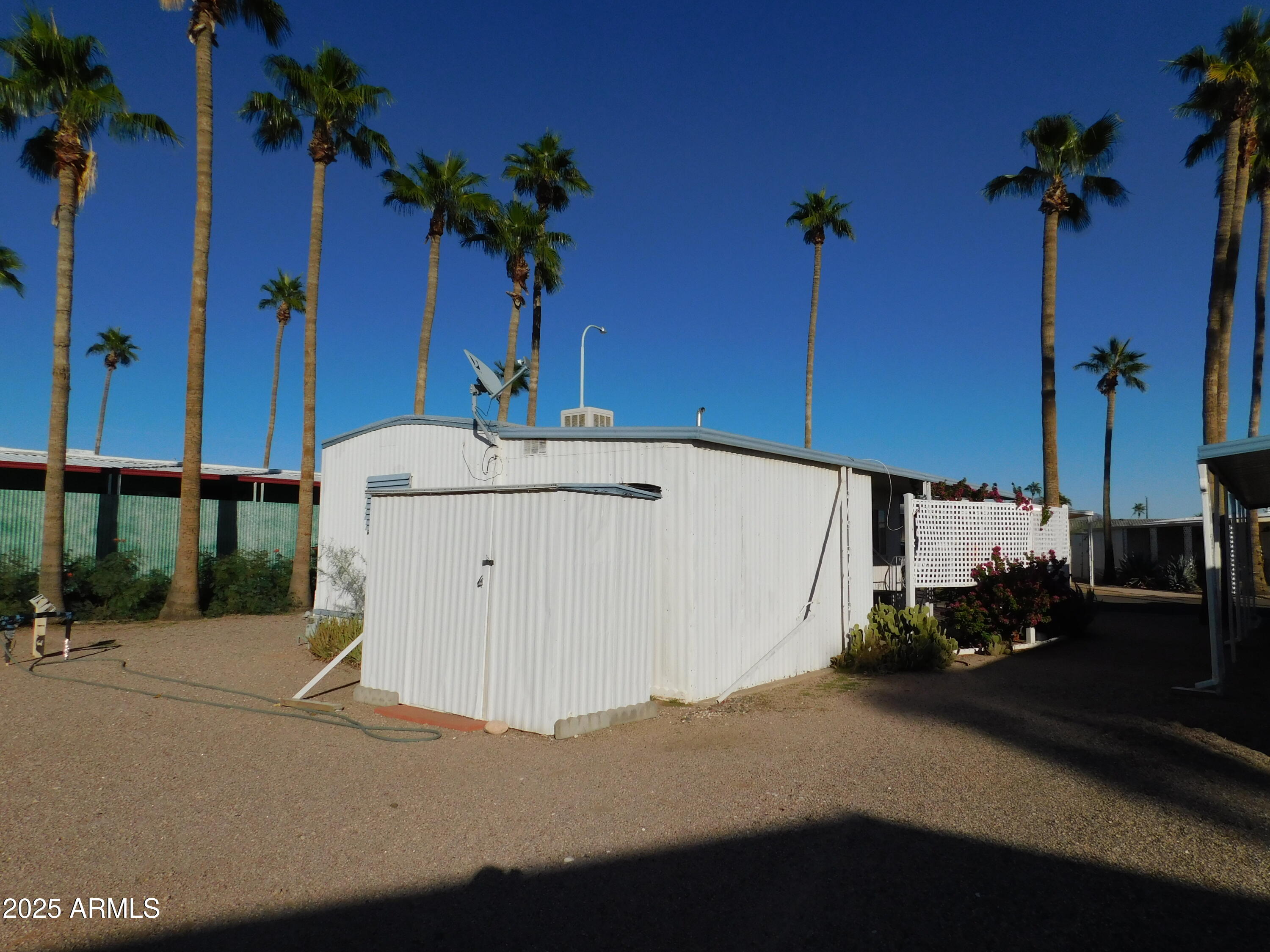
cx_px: 635
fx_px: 844
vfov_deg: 58.9
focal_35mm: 23
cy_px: 476
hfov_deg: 73.9
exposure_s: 1/1250
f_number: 6
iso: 125
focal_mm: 4
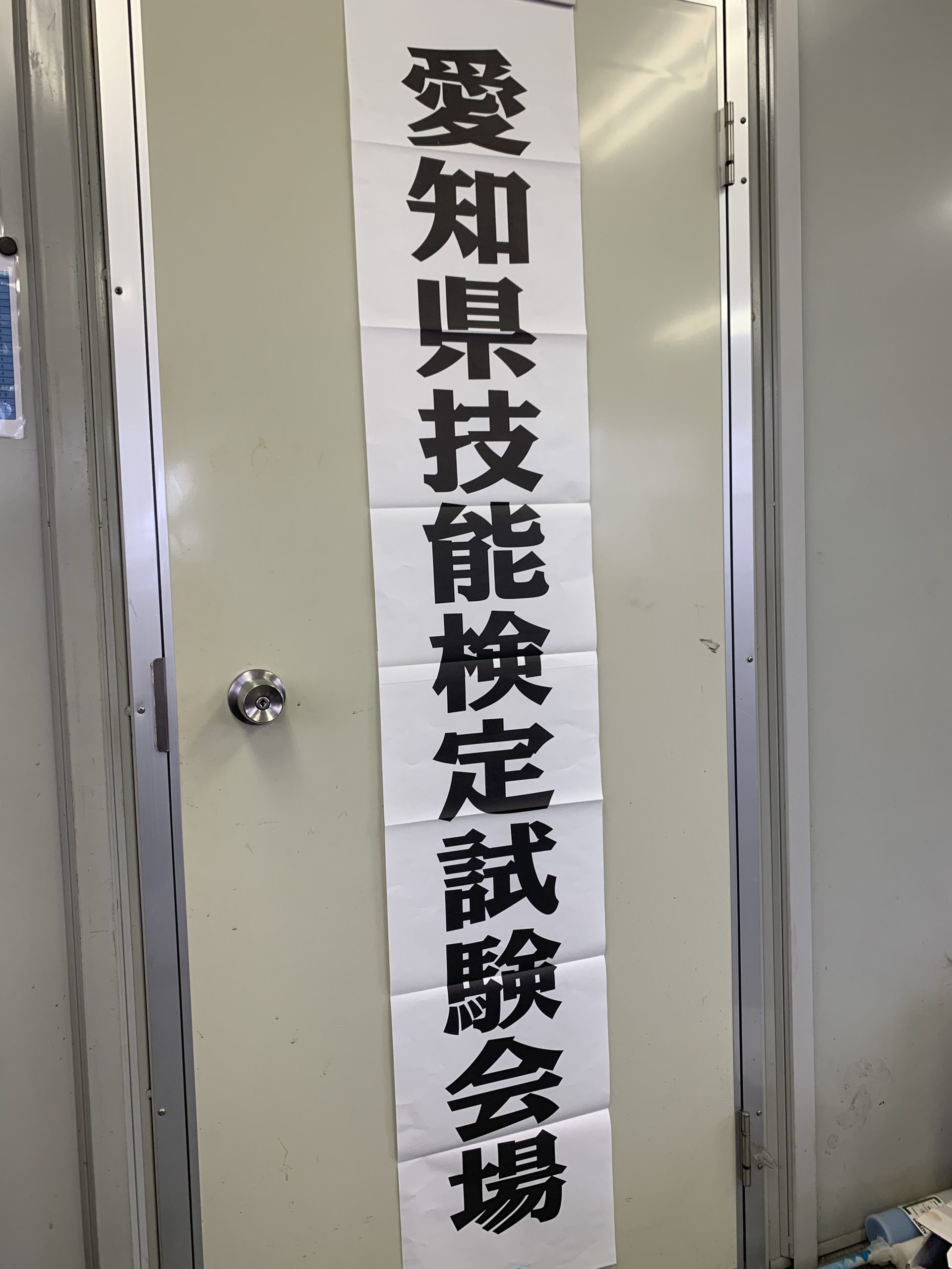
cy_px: 634
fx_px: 953
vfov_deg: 67.3
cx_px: 476
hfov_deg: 53.1
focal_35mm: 26
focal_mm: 4.25
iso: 50
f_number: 1.8
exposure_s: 1/120
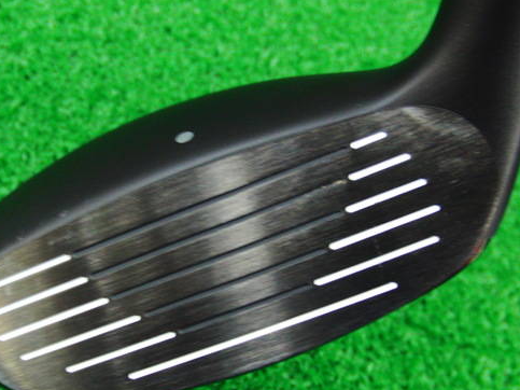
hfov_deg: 38.8
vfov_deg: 29.6
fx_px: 736
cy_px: 229
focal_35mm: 49
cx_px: 211
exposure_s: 1/20
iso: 400
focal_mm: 6.42
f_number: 3.6
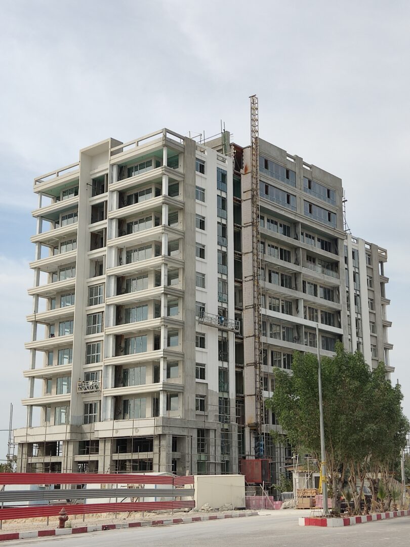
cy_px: 274
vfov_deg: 37.5
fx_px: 805
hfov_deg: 28.6
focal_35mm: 51
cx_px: 205
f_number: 1.79
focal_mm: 4.71
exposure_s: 1/1127
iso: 50
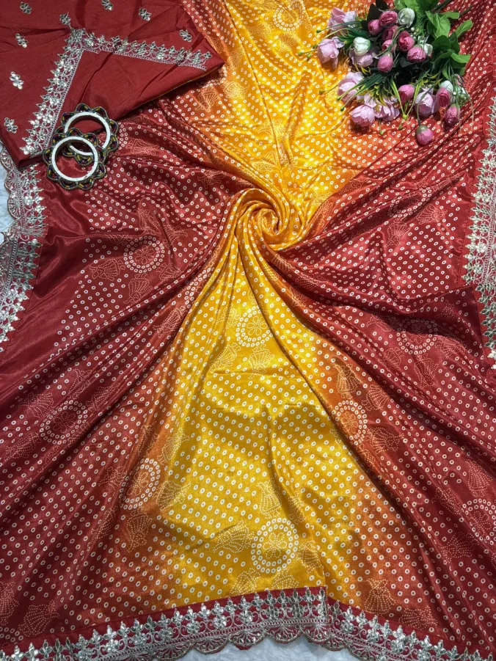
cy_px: 330
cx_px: 248
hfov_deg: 53.1
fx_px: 497
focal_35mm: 26
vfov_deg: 67.3
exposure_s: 1/122
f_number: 1.6
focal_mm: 5.96
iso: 40
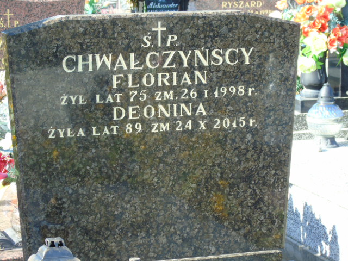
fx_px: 1247
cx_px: 174
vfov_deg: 12.0
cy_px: 130
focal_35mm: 124
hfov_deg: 15.9
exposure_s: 1/60
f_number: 4.6
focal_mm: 22
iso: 80
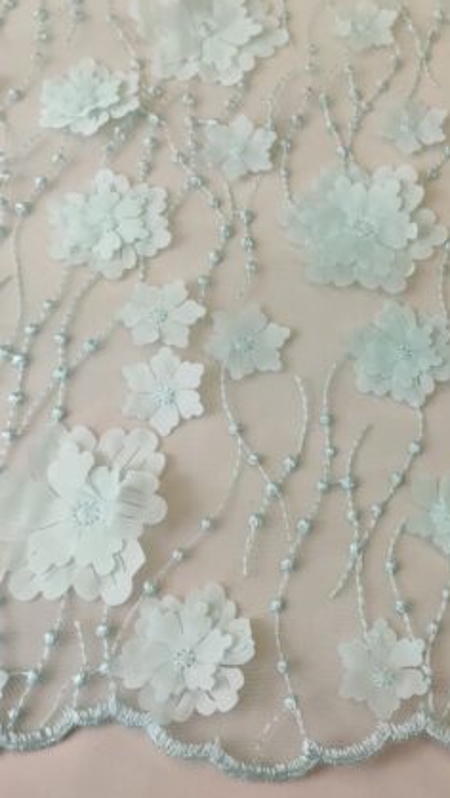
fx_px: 826
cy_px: 392
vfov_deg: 51.6
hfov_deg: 29.2
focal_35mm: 39
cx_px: 404
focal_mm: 5.43
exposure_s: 1/200
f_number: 1.89
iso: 200
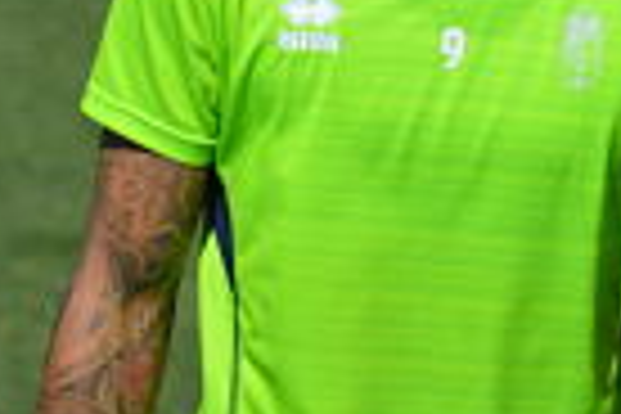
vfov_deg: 1.1
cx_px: 396
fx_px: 22509
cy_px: -9
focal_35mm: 1305
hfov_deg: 1.6
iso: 250
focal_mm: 300
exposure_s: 1/2000
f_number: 5.6
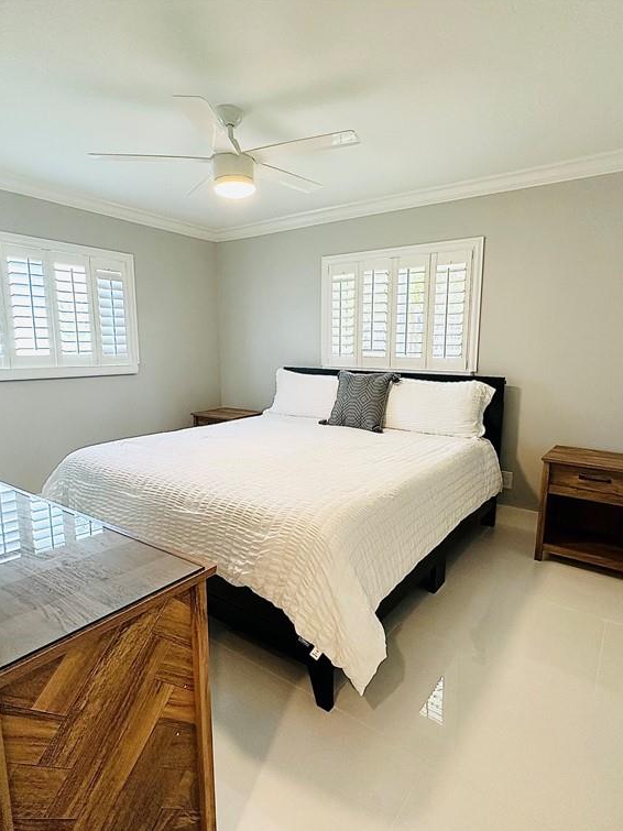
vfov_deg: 84.7
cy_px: 419
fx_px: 456
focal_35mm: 19
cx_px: 331
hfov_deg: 68.6
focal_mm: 2.22
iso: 200
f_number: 2.2
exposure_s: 1/120
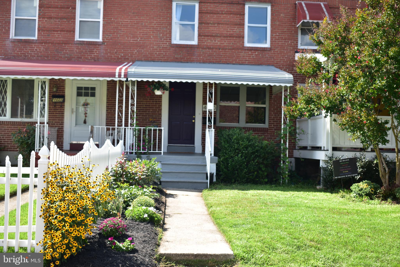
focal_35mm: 44
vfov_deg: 30.8
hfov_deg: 45.0
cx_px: 200
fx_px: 483
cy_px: 134
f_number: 4.5
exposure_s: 1/200
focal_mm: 29
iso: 100
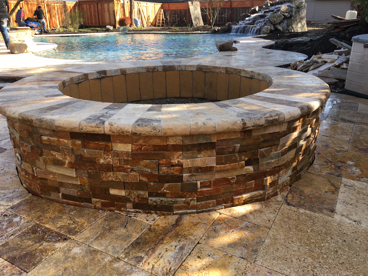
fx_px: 308
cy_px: 138
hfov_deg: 61.7
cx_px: 184
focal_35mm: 29
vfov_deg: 48.2
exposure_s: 1/265
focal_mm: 4.15
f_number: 2.2
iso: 25
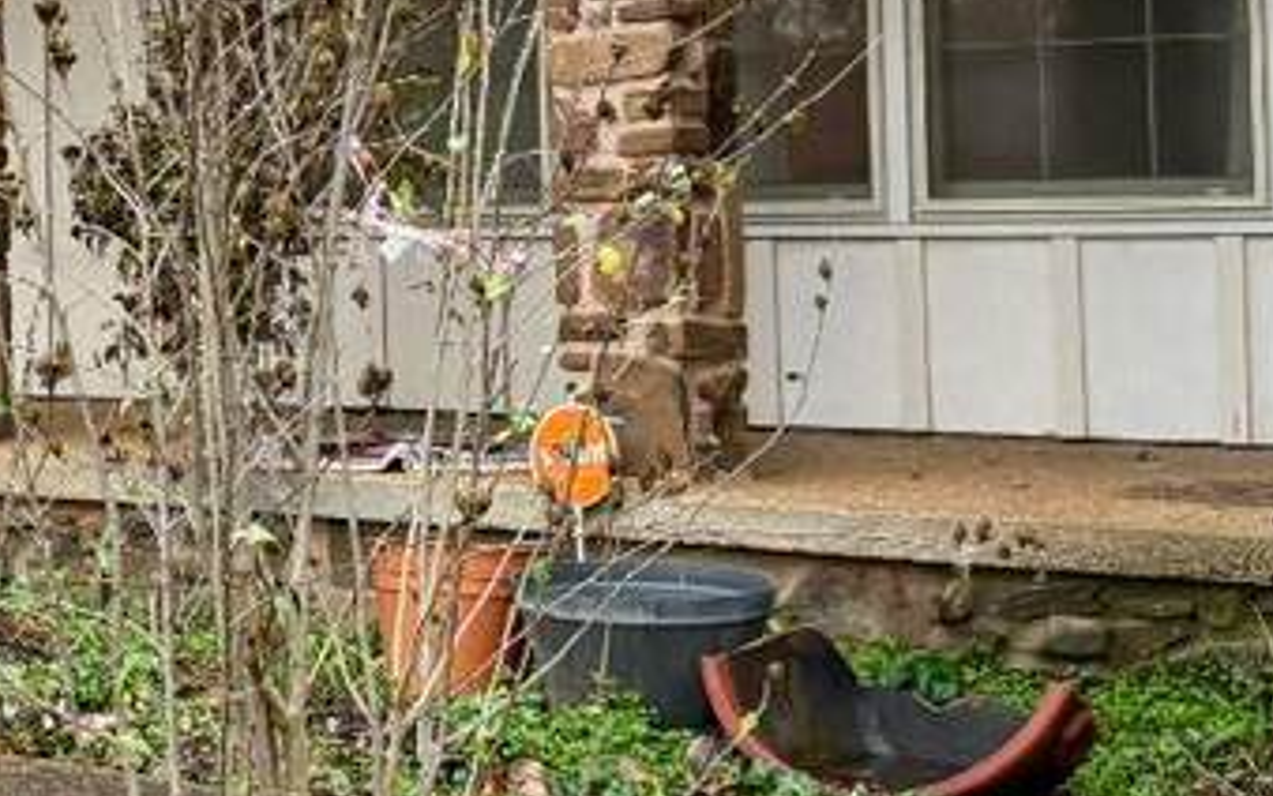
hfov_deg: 20.3
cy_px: 94
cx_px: -229
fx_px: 3331
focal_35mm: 96
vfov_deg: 13.5
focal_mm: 6.76
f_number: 1.78
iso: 160
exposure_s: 1/121
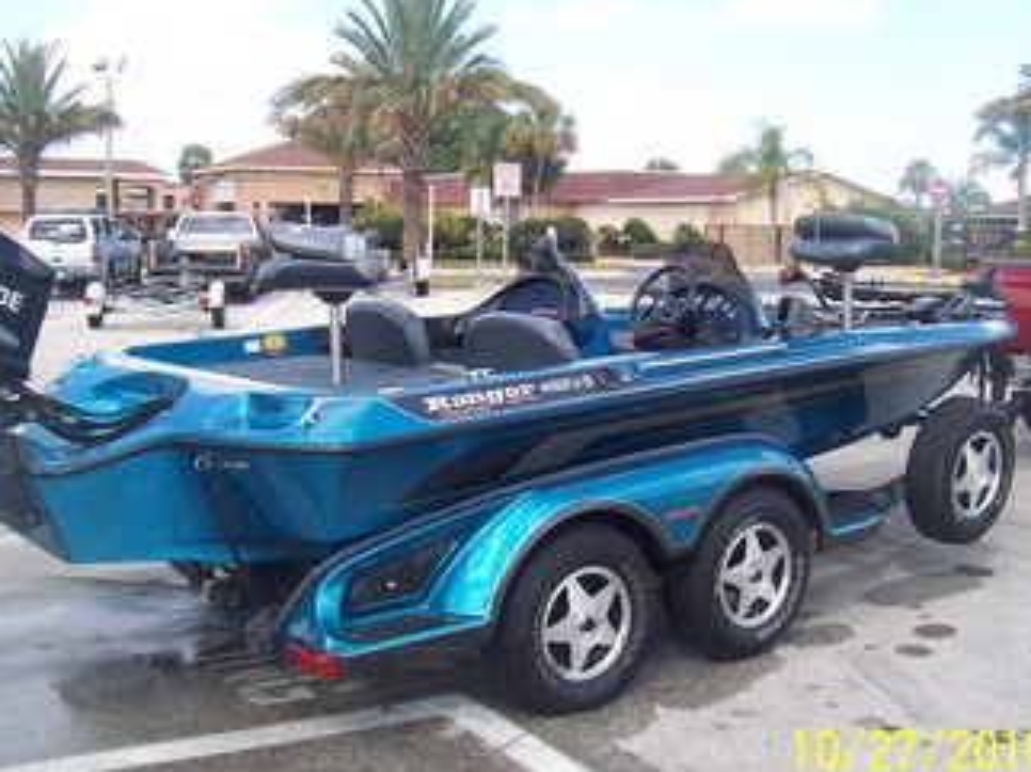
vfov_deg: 31.5
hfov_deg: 41.2
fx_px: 1369
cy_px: 391
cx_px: 480
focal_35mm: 46
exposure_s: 1/180
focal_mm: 5.6
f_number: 5.6
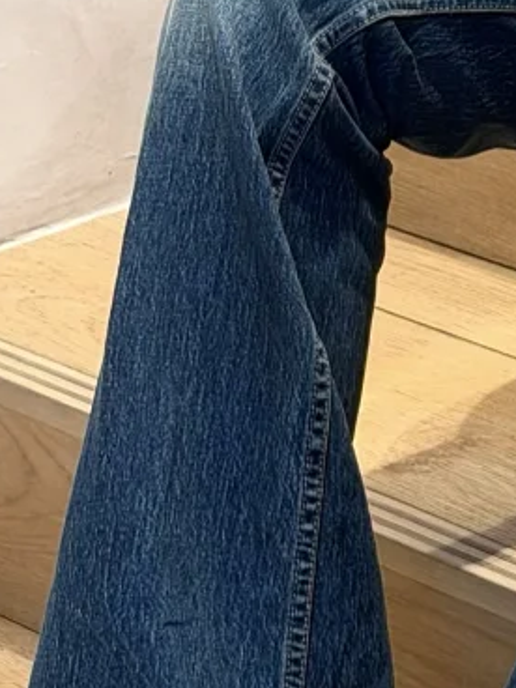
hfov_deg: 7.6
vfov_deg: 10.3
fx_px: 3737
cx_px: 970
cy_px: -163
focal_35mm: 188
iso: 80
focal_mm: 6.76
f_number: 1.78
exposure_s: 1/50
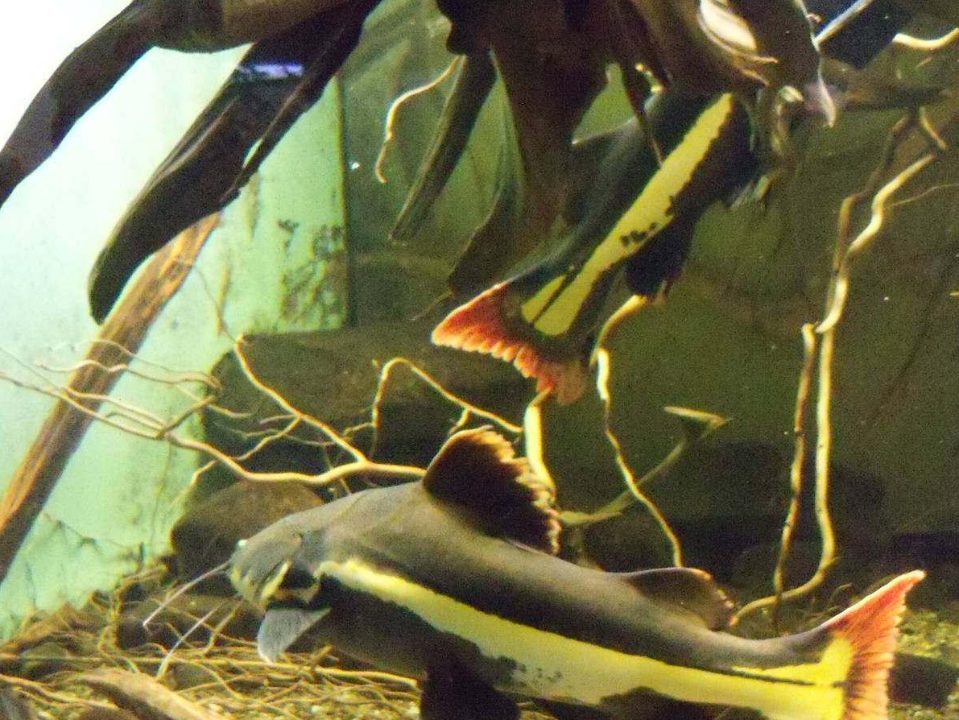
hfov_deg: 40.3
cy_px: 478
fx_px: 1302
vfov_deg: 30.7
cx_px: 545
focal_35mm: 47
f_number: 3.5
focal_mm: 6.2
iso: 1600
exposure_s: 1/30
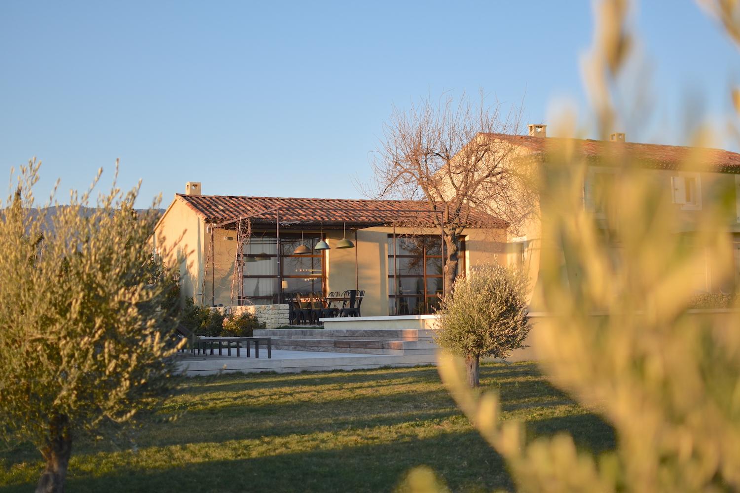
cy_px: 246
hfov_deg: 37.9
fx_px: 1079
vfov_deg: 25.8
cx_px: 370
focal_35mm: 52
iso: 100
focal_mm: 35
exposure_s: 1/1250
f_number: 1.8
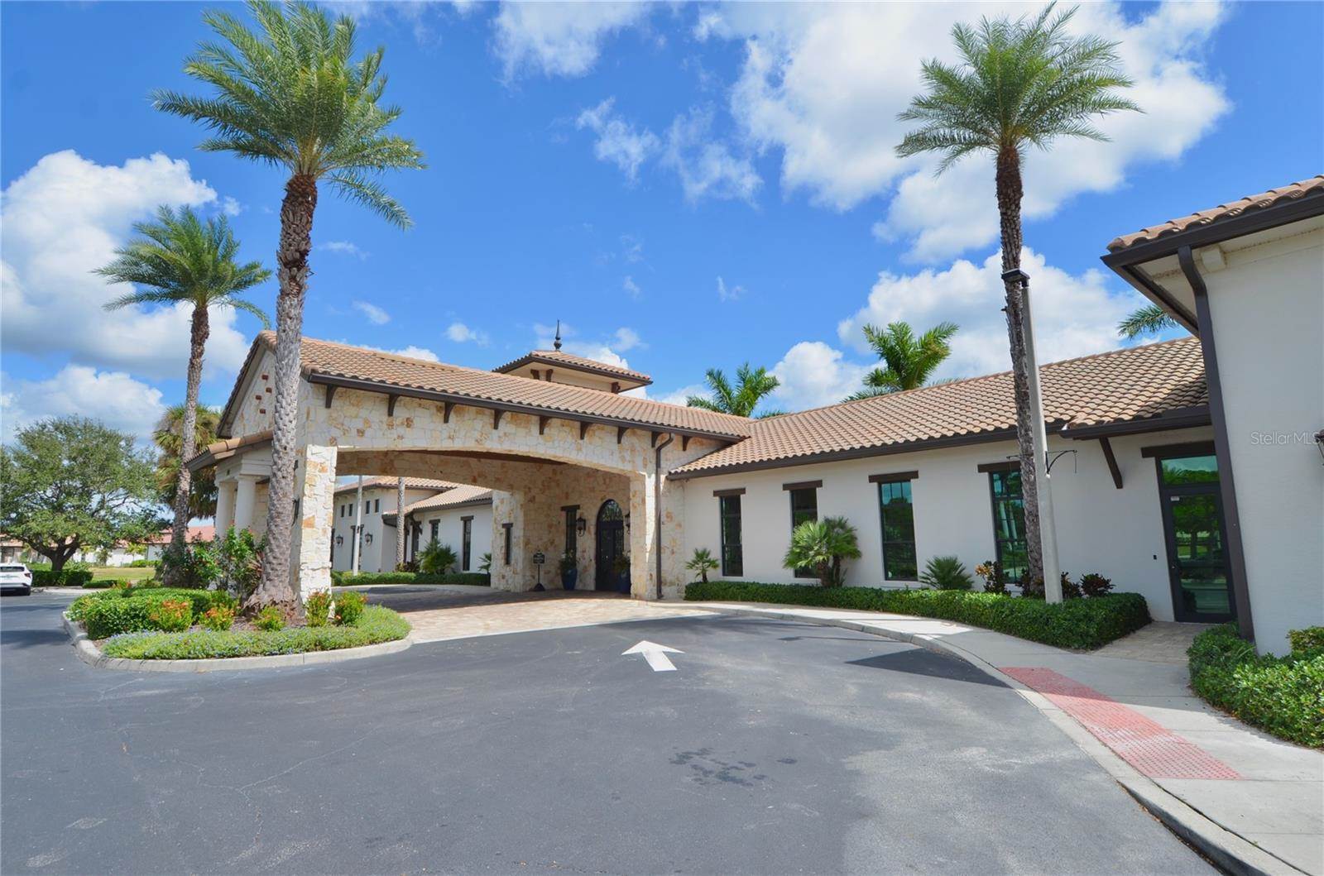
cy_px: 438
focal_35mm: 18
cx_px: 662
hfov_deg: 90.1
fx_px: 660
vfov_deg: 67.1
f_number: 9
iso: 100
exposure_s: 1/320
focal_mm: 12
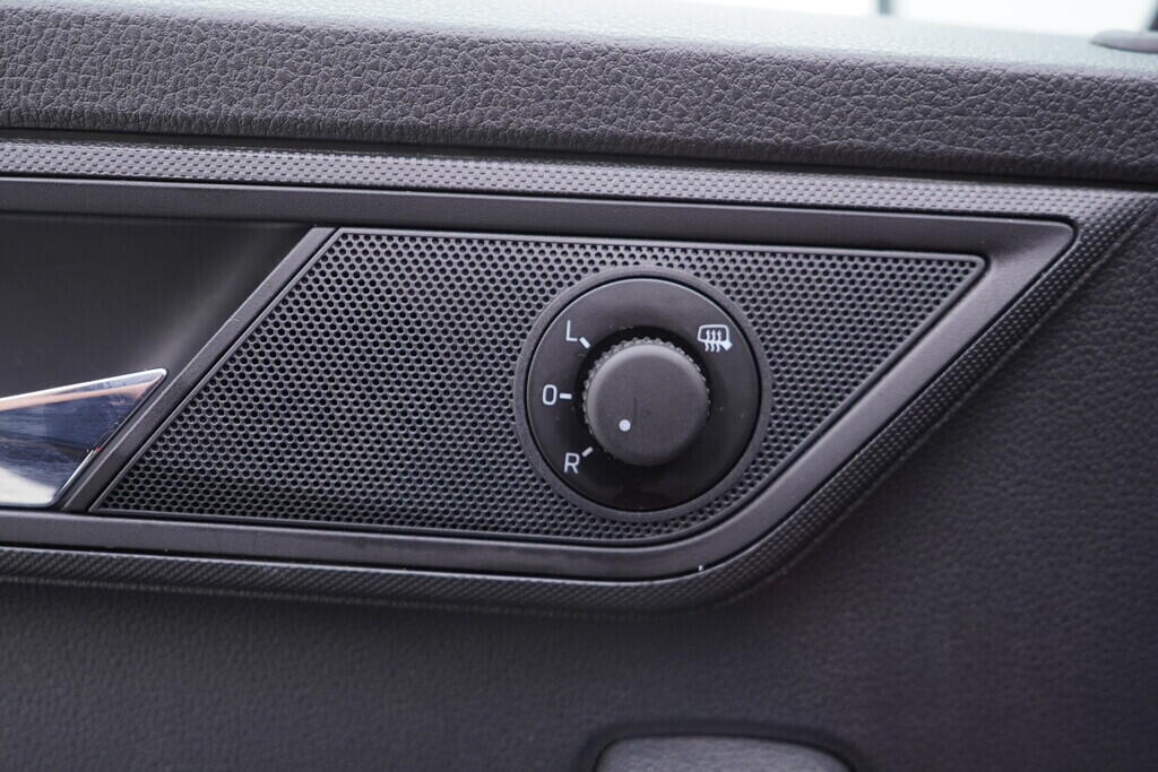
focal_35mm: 36
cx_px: 579
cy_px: 386
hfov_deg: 53.1
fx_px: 1158
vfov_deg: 36.9
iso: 200
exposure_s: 1/40
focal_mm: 24
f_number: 2.8
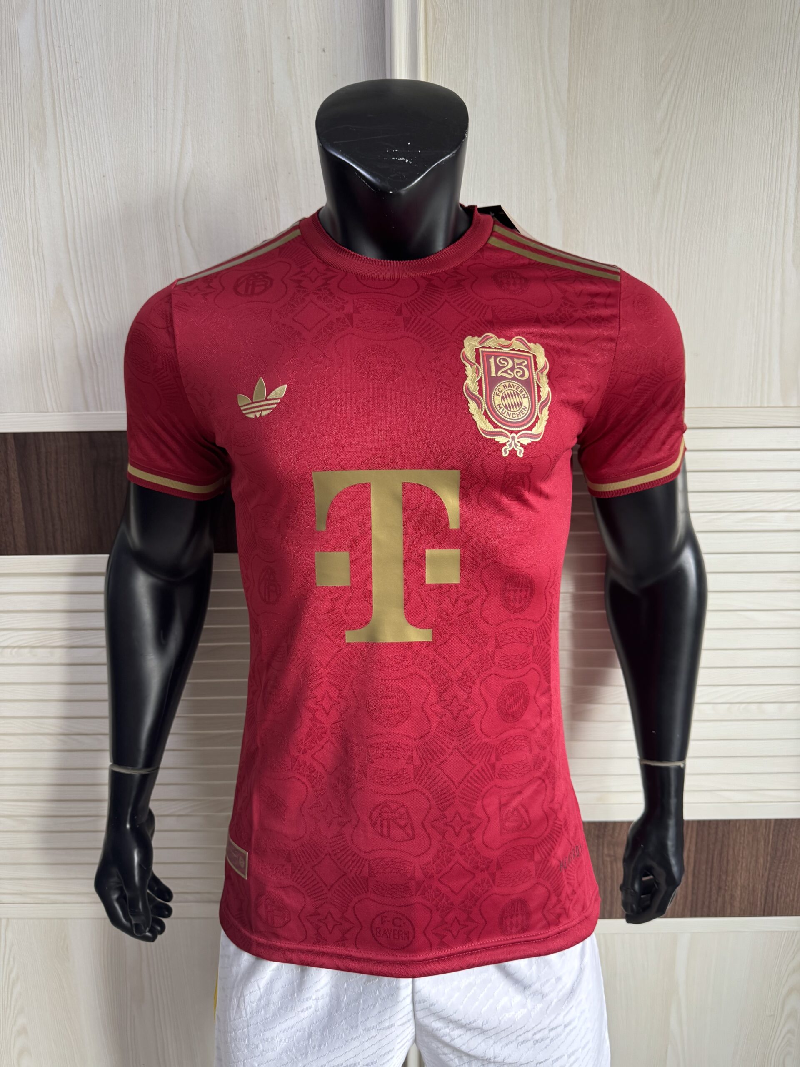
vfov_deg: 71.6
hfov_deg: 56.8
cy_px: 534
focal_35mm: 24
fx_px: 740
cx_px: 400
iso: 125
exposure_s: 1/121
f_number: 1.78
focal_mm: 6.76
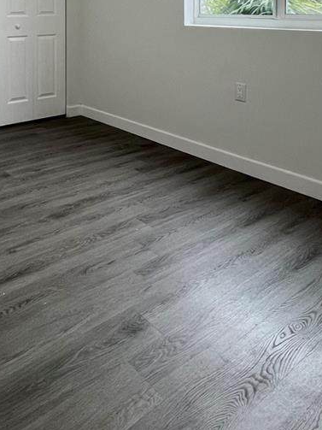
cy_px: 16
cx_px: 48
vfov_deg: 49.5
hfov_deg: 42.6
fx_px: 385
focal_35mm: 31
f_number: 1.8
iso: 200
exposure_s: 1/120
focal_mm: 1.57
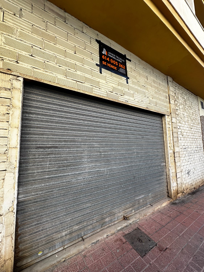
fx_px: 110
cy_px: 136
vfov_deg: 102.1
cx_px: 102
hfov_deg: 85.7
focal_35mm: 14
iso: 40
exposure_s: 1/250
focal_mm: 2.22
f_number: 2.2
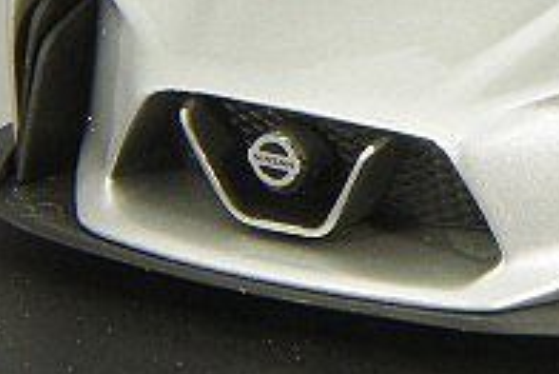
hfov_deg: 5.6
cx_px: 670
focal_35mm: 365
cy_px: -101
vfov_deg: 3.8
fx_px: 5672
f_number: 32
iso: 400
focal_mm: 75
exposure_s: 1
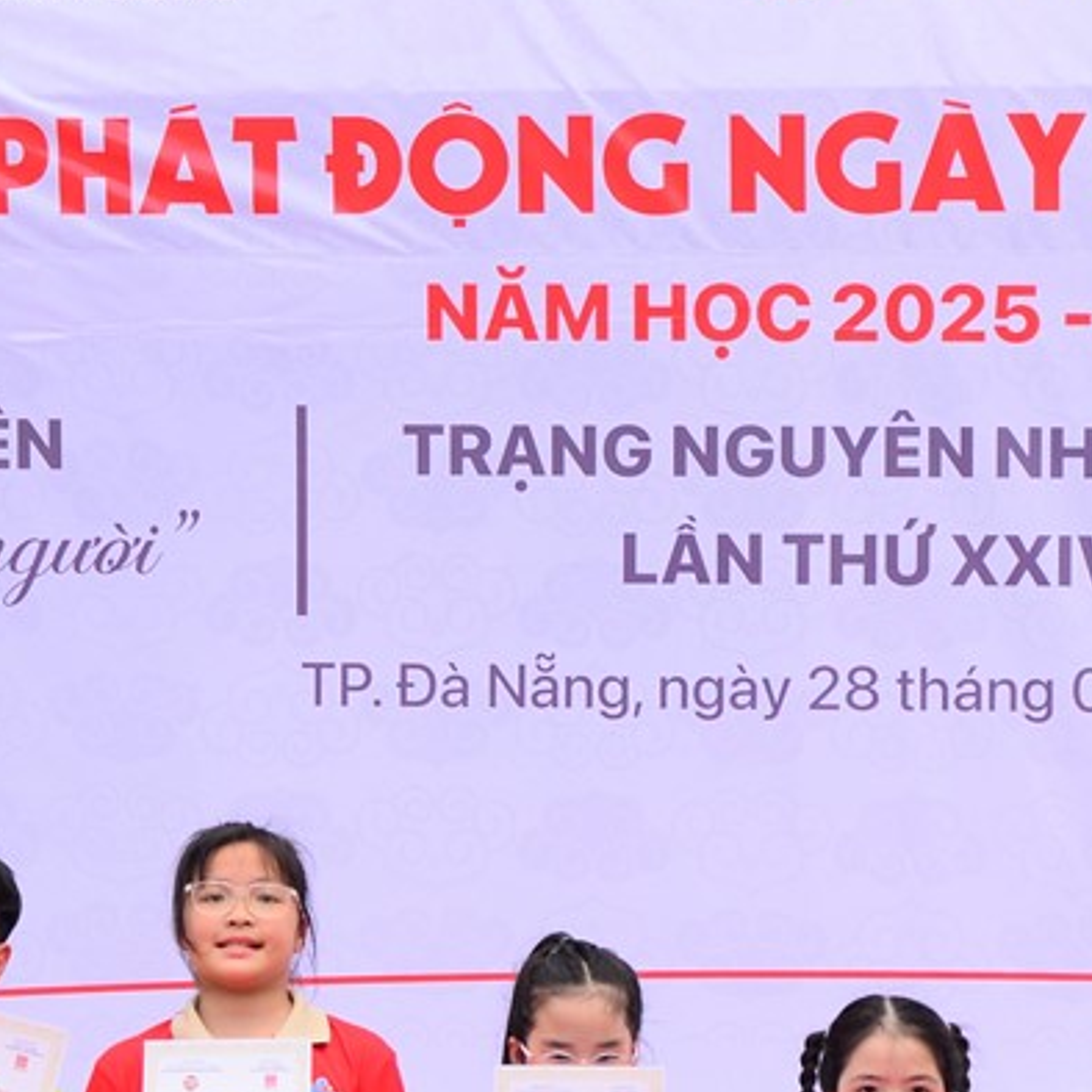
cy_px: 743
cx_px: 956
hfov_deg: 10.4
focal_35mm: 167
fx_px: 5946
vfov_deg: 10.5
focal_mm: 35
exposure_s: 1/200
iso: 100
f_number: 5
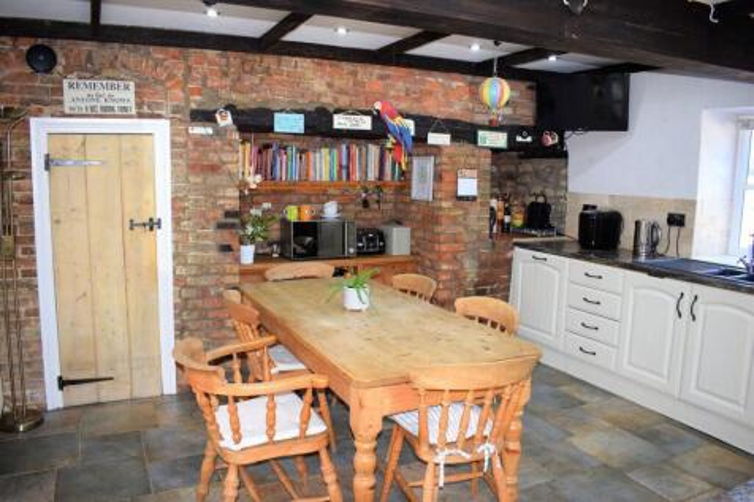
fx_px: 565
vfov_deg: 47.9
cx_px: 377
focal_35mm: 27
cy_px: 251
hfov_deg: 67.4
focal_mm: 18
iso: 800
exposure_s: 1/80
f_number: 4.5
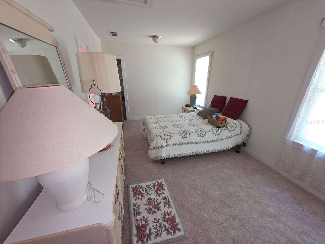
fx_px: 122
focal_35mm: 13
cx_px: 162
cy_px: 122
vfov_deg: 89.9
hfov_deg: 106.2
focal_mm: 2.2
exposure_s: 1/12
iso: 1000
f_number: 1.9
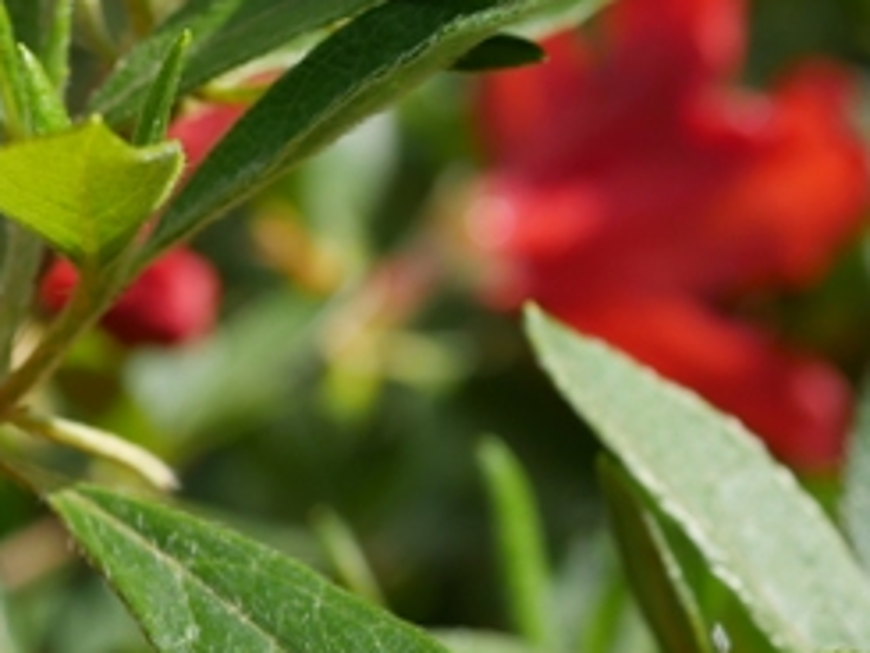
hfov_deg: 11.5
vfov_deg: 8.8
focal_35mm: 163
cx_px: -524
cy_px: 1061
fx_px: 4099
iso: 200
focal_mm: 25
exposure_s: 1/640
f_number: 4
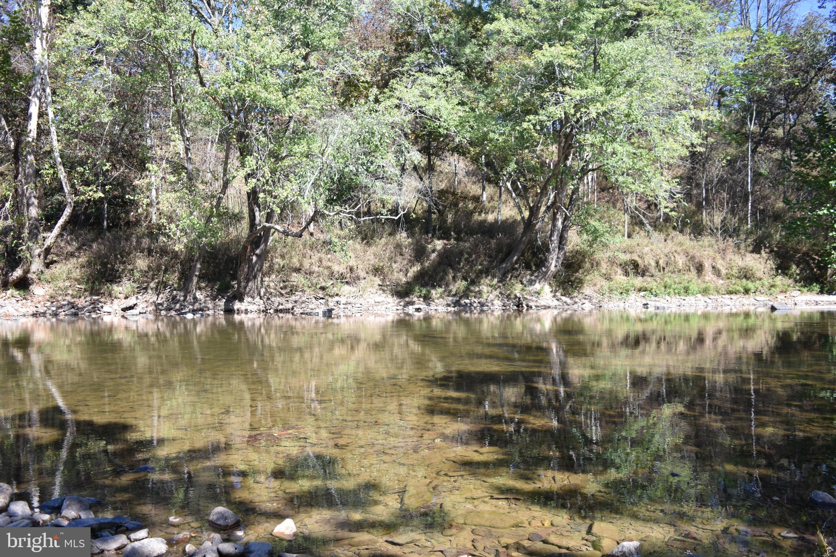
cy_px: 278
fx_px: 627
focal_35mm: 27
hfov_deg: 67.4
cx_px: 418
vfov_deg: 47.9
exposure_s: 1/320
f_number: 3.5
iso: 100
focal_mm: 18
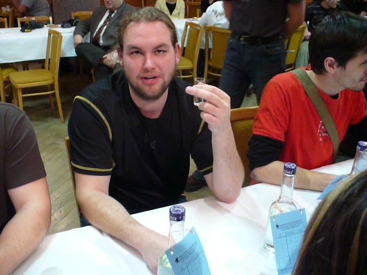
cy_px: 138
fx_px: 392
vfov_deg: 38.7
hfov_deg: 50.1
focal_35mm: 37
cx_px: 184
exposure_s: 1/30
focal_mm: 6.1
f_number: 2.8
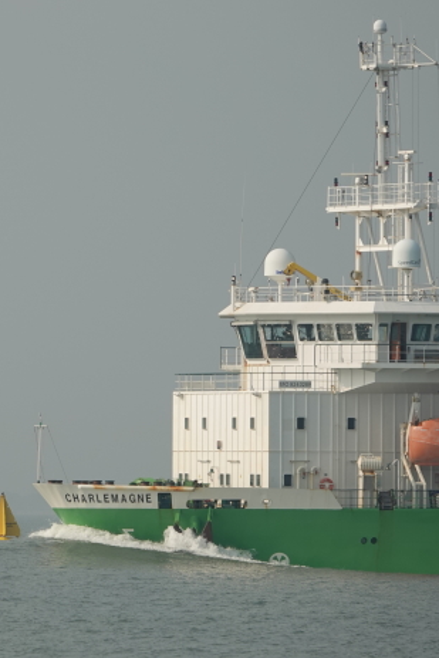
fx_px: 8243
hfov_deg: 3.0
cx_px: 31
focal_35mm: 451
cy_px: 329
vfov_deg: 4.6
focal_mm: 110.13
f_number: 5
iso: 100
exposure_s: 1/1000
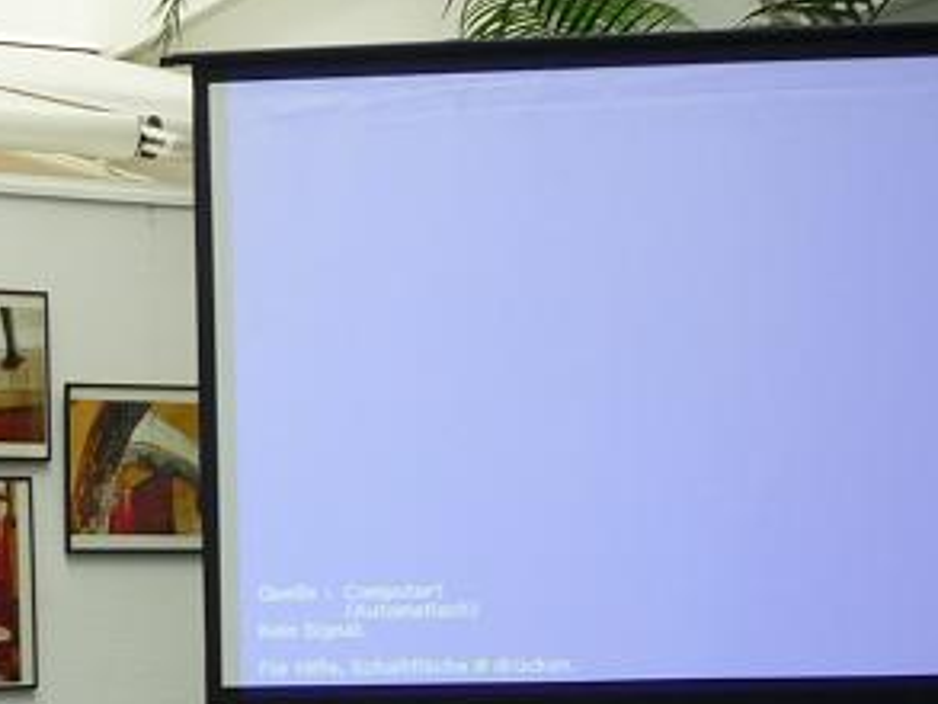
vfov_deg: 16.2
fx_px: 2413
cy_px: 765
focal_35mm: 89
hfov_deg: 19.8
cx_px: -352
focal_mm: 5.2
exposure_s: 1/40
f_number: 3.3
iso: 100
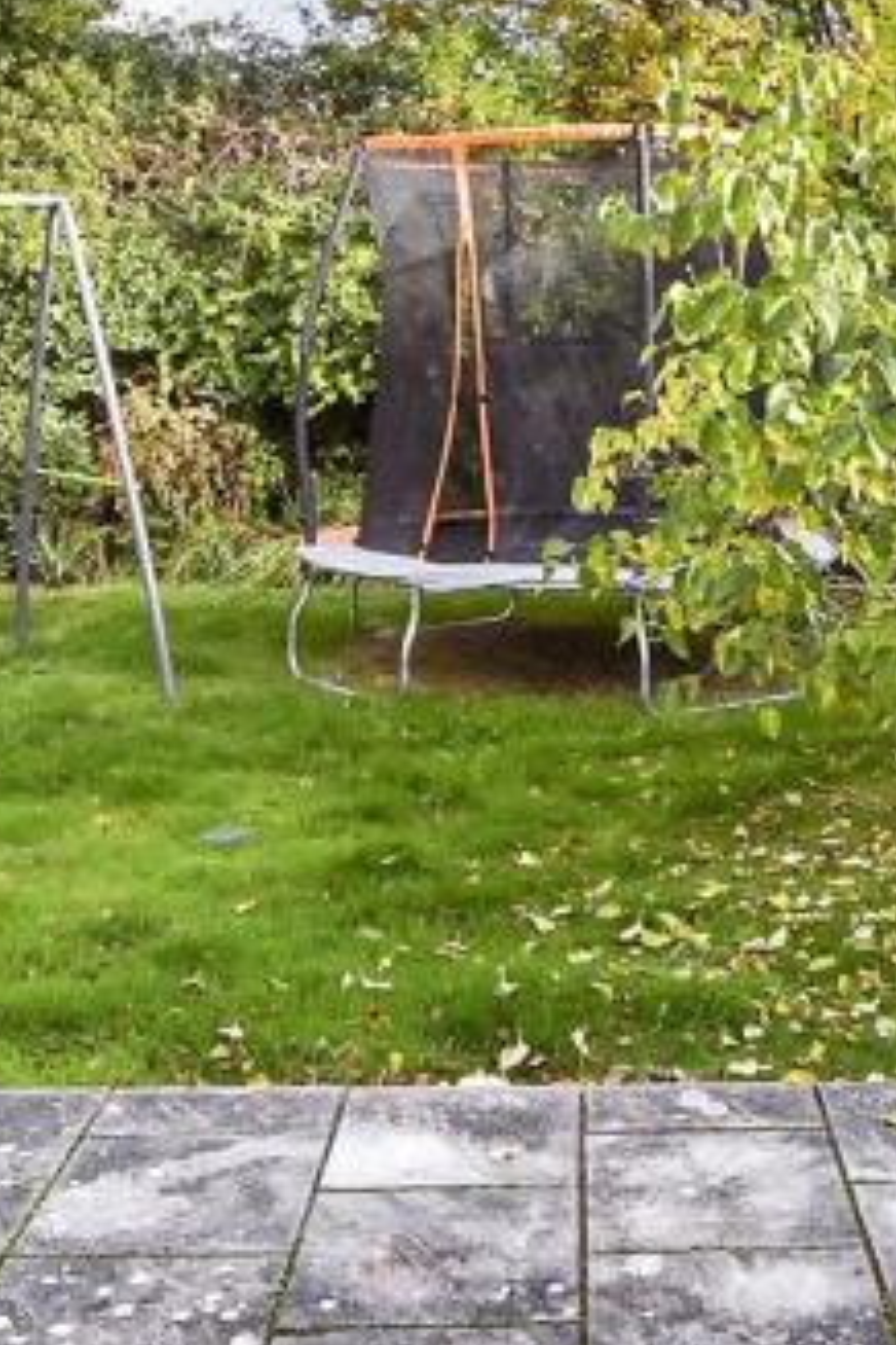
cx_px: 658
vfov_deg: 39.9
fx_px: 1755
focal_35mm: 47
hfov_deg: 28.3
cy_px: 237
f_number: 10
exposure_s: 1/320
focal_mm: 10
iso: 1600
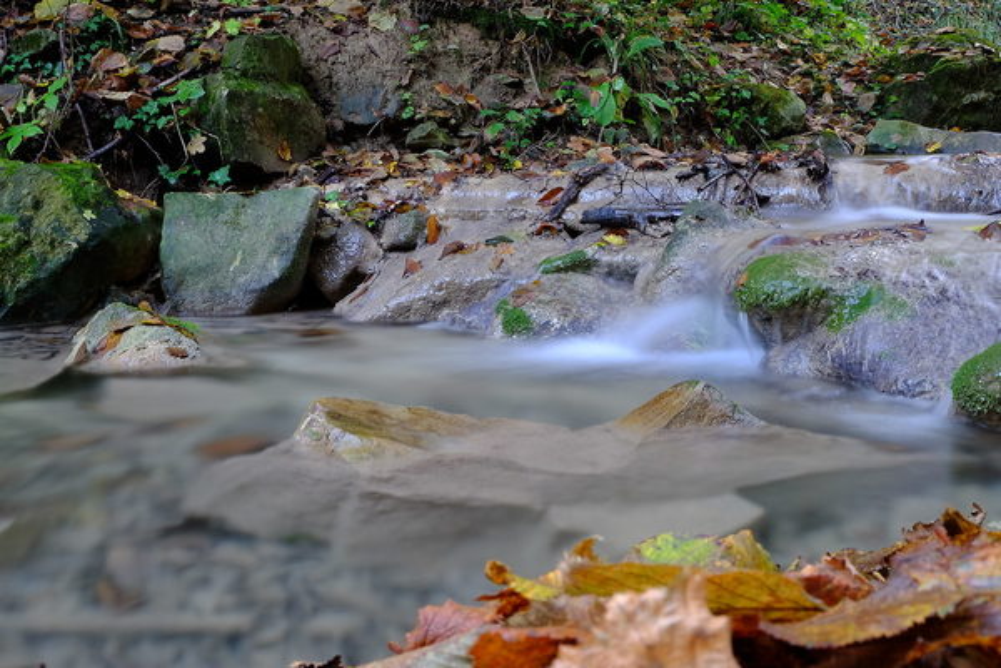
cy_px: 334
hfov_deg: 50.7
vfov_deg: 35.1
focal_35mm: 38
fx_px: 1057
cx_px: 500
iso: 400
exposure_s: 4
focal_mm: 25.4
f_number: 18
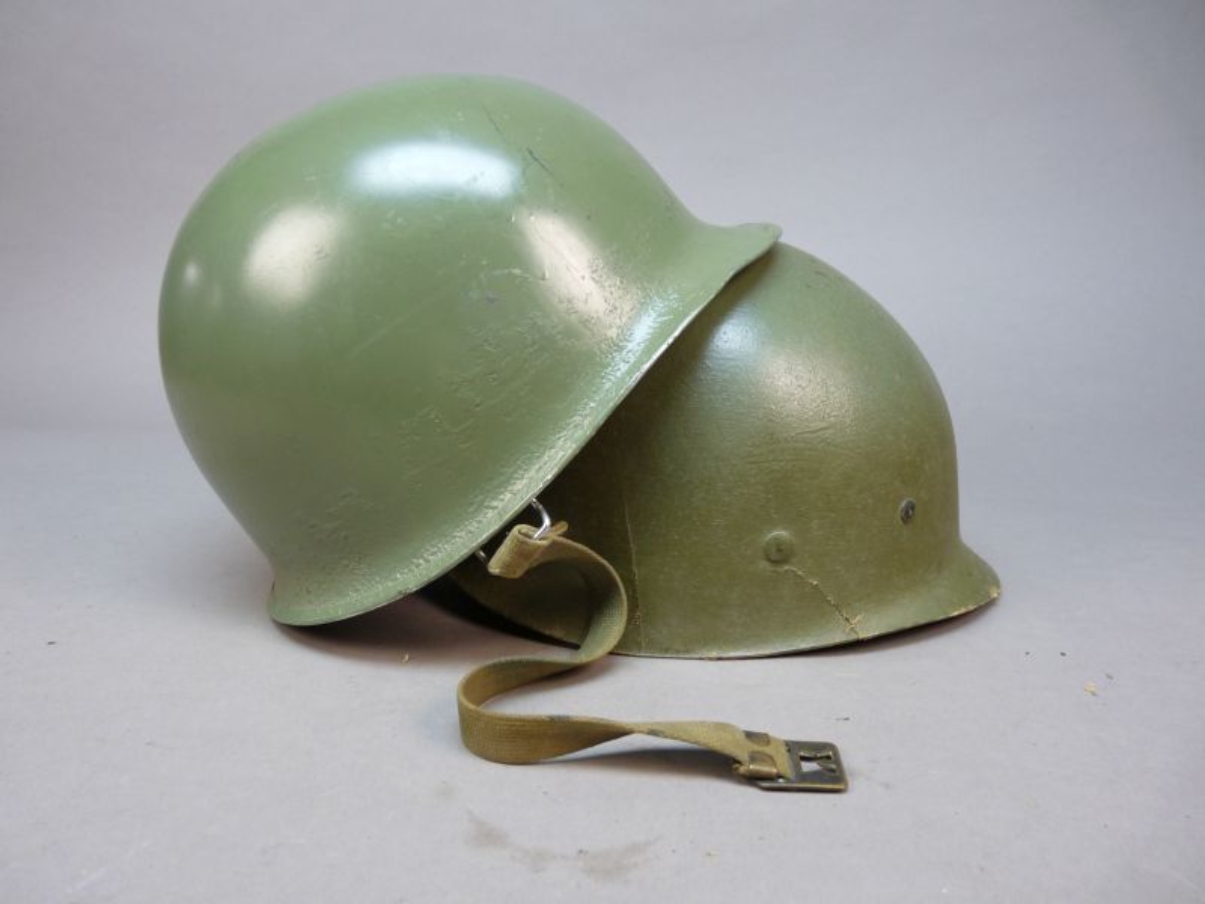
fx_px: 940
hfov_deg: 65.3
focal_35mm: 27
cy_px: 452
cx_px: 602
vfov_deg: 51.4
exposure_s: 1/30
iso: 160
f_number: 2.8
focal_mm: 4.8
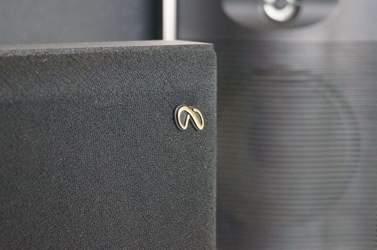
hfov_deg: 24.7
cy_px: 125
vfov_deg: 16.5
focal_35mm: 82
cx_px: 188
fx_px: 863
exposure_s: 1/50
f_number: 5.6
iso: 3200
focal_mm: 55
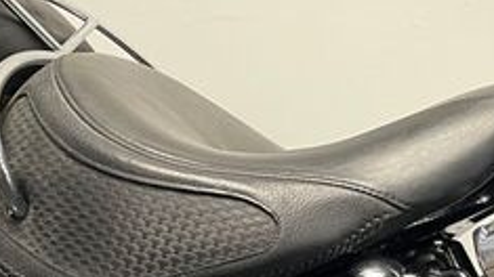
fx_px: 1008
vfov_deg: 14.2
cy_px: 464
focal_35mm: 77
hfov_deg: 24.0
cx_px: 650
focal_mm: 5.1
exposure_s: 1/50
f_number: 1.6
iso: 320
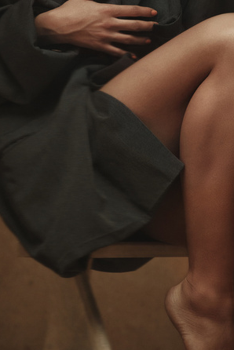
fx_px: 2940
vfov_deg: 6.8
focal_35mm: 302
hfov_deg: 4.6
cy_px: 73
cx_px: 138
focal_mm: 135
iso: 200
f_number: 9
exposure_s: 1/160
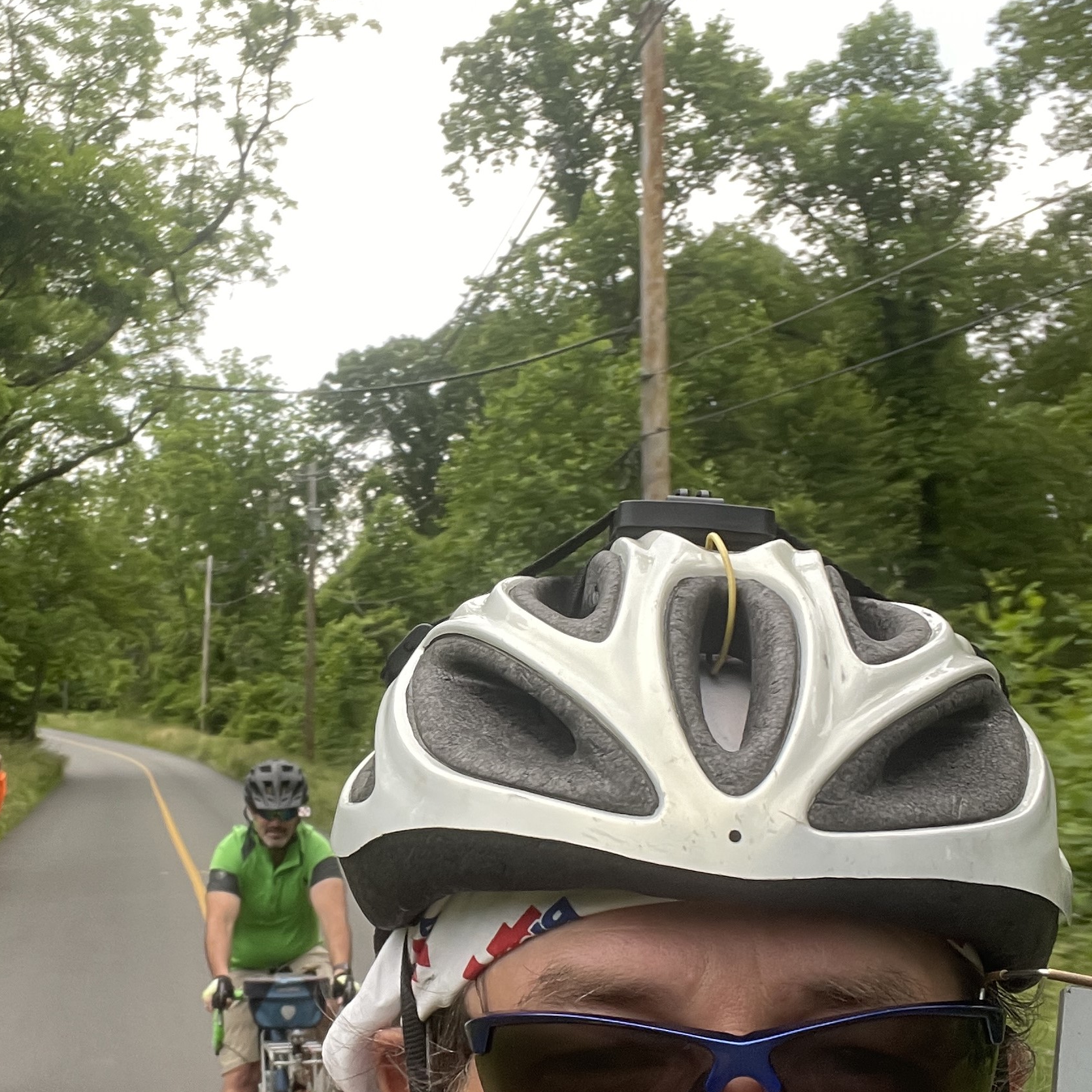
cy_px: 655
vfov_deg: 34.6
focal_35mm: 49
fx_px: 1749
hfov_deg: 34.3
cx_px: 337
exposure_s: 1/62
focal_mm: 2.71
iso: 100
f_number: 2.2
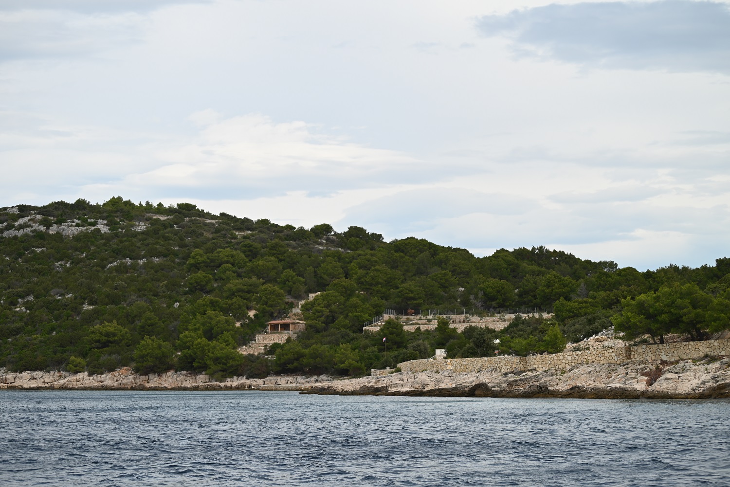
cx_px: 365
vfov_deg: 15.9
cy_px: 244
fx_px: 1744
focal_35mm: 86
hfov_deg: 23.6
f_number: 6.3
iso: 100
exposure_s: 1/640
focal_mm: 86
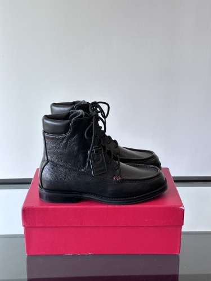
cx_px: 106
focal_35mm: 48
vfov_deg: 39.7
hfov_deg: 30.3
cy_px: 140
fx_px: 390
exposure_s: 1/128
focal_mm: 6.86
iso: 50
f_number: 1.78
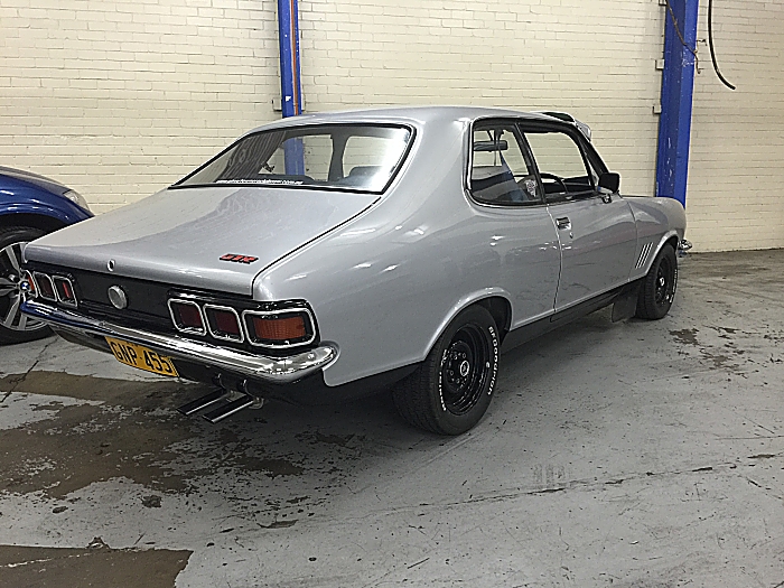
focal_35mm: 29
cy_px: 294
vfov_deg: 48.2
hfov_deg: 61.7
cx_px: 392
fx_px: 657
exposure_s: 1/17
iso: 80
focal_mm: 4.15
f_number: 2.2
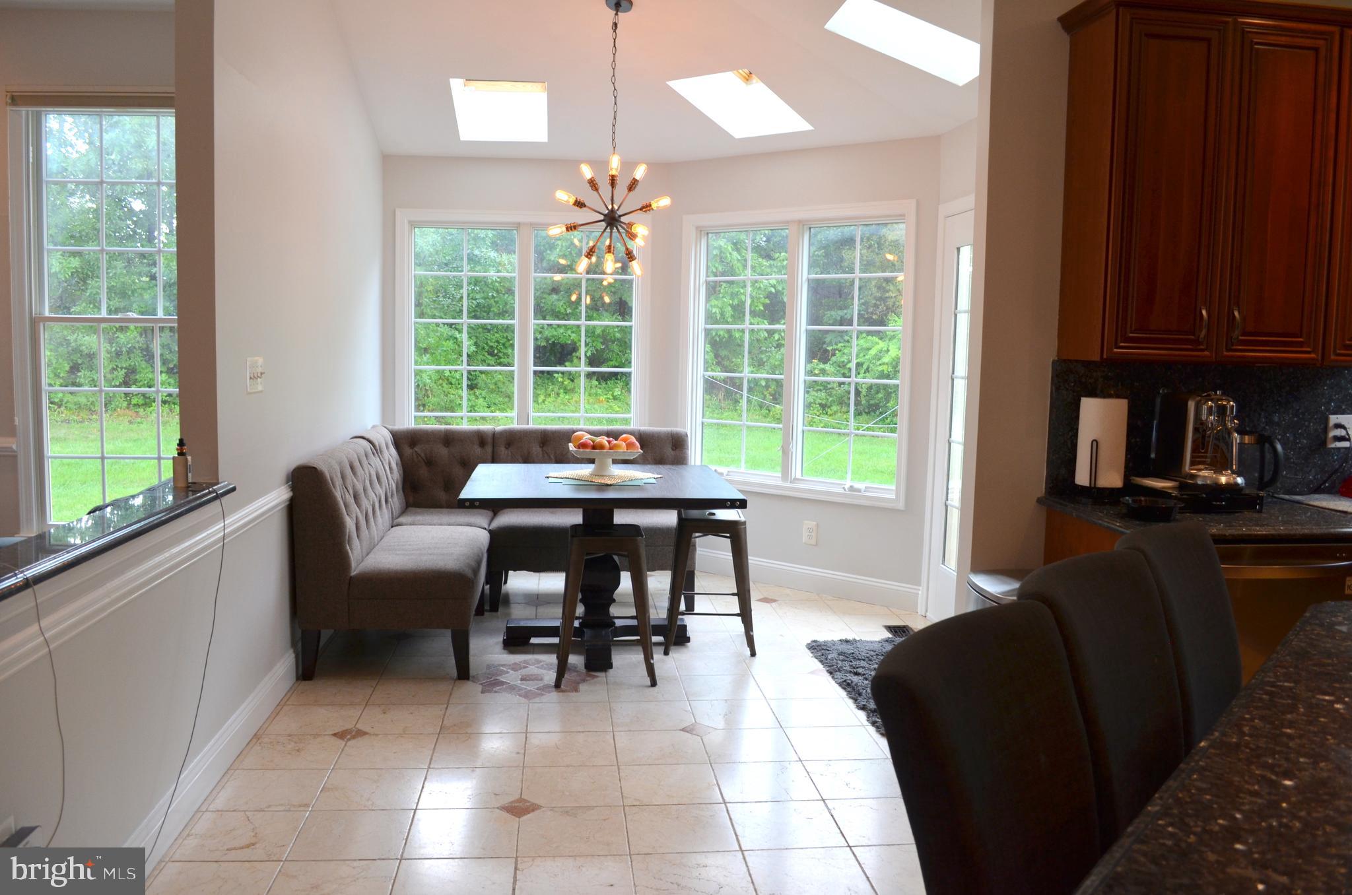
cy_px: 448
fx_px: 1012
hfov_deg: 67.5
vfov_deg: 47.7
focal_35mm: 27
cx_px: 676
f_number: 5
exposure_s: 1/100
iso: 400
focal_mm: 18
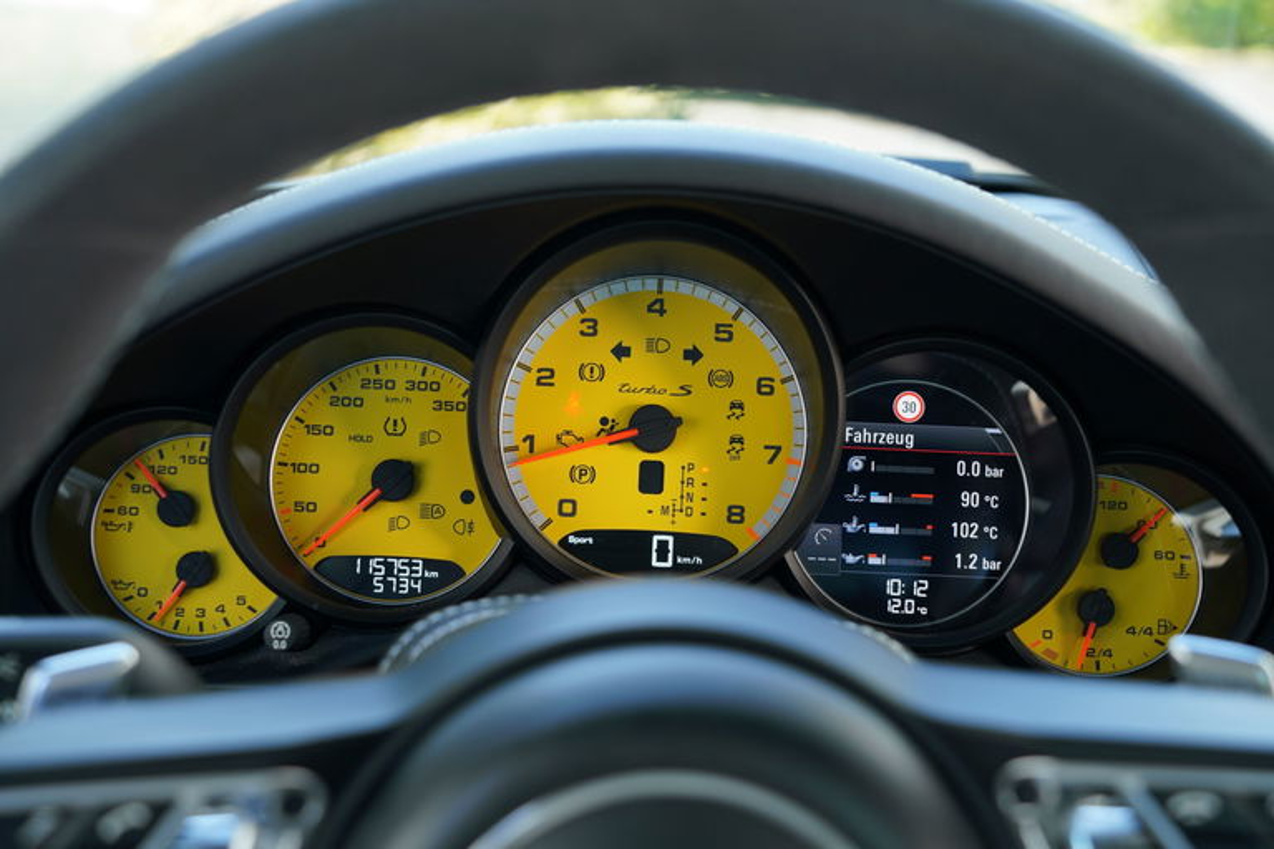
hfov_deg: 44.5
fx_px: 1557
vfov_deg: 30.5
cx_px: 637
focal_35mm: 44
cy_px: 424
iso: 125
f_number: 5
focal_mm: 44
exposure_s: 1/50
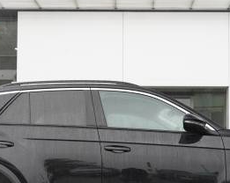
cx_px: 129
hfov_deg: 18.1
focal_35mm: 106
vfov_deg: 14.4
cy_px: 138
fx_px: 722
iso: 100
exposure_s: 1/60
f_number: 4
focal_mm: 46.1
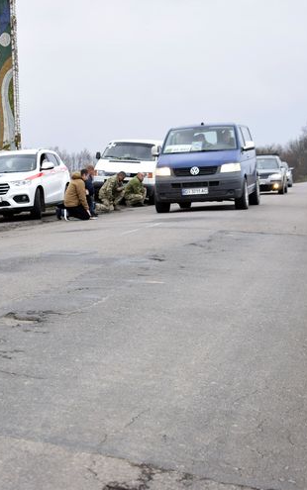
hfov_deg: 18.1
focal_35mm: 72
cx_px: 73
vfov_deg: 28.7
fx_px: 959
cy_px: 246
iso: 400
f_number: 5
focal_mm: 31
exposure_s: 1/250
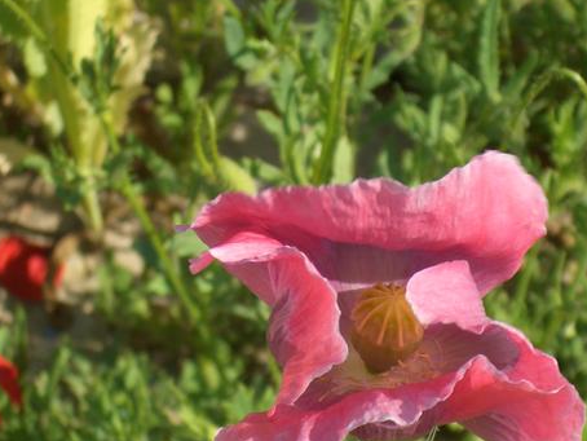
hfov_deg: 13.3
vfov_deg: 10.0
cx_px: 341
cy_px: 300
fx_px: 2511
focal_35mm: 148
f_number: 4.8
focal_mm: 17.4
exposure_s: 1/320
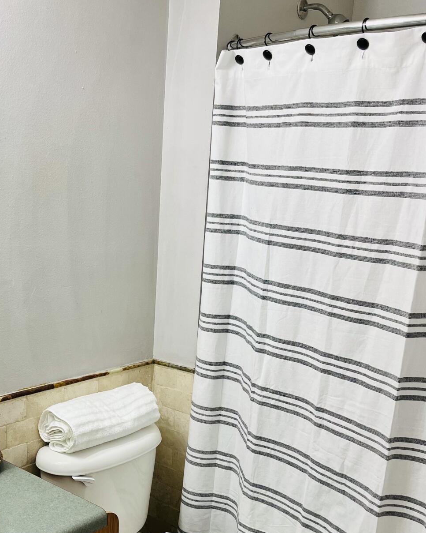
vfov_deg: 43.1
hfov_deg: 35.1
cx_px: 123
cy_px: 366
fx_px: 662
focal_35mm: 42
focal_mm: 5.1
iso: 100
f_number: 1.6
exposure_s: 1/120
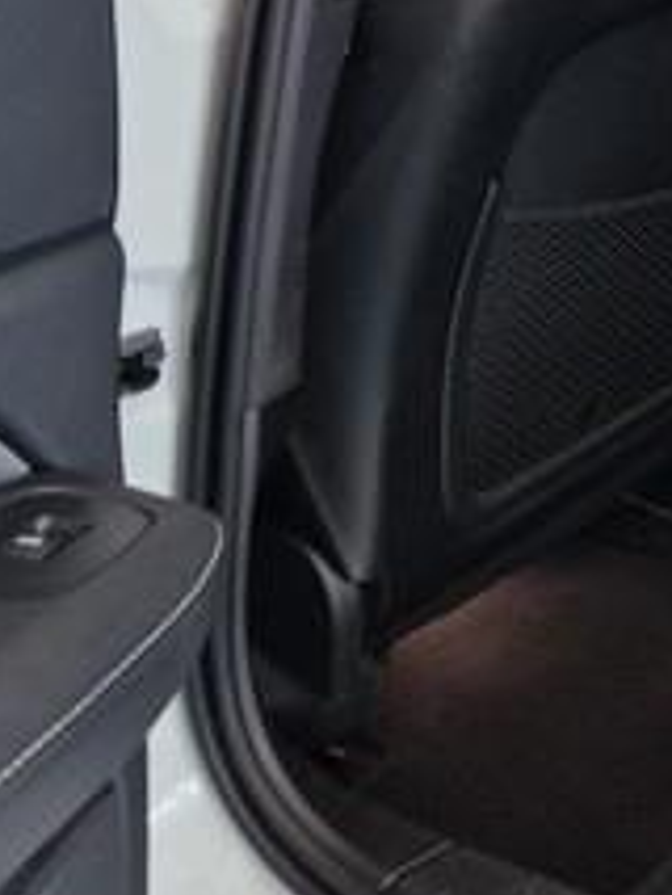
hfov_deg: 18.5
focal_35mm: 69
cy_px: 88
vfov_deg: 27.2
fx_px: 1784
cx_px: 1050
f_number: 1.8
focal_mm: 5.4
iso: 250
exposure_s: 1/100
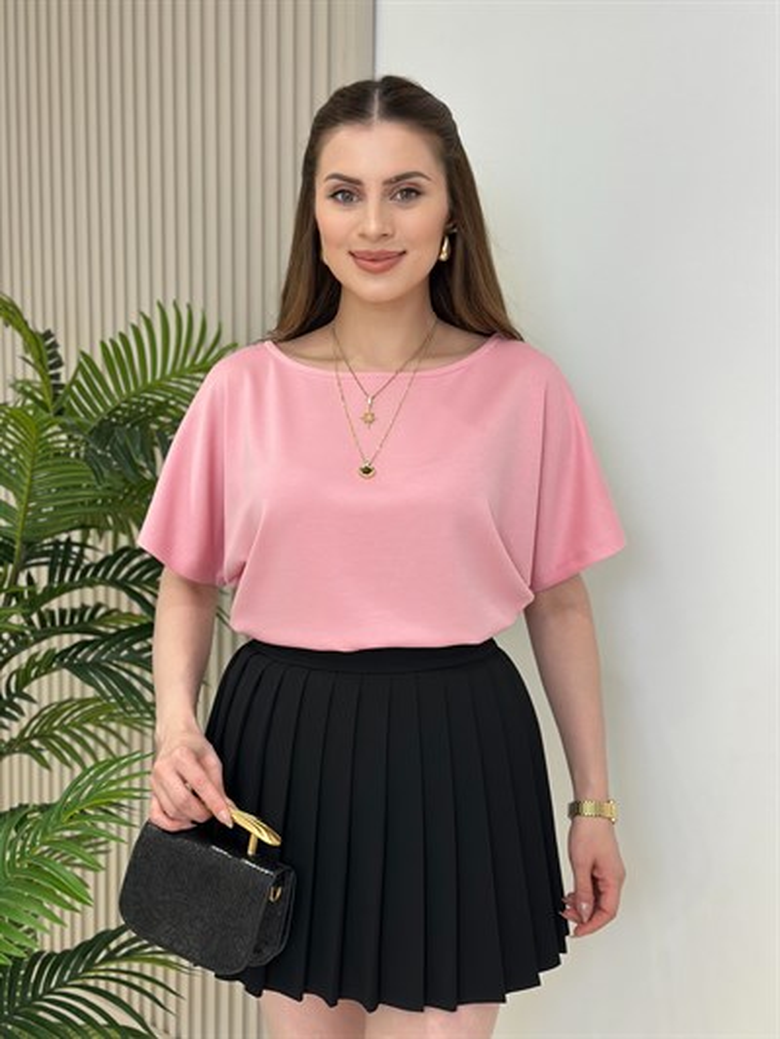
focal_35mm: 48
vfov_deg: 39.6
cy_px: 520
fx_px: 1442
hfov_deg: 30.3
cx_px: 390
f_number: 1.78
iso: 80
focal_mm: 6.86
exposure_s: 1/176
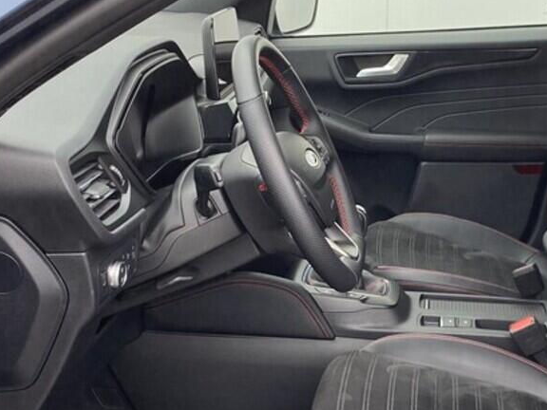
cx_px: 375
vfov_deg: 22.5
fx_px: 1027
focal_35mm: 65
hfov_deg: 29.6
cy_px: 265
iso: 125
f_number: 1.8
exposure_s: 1/121
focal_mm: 4.25
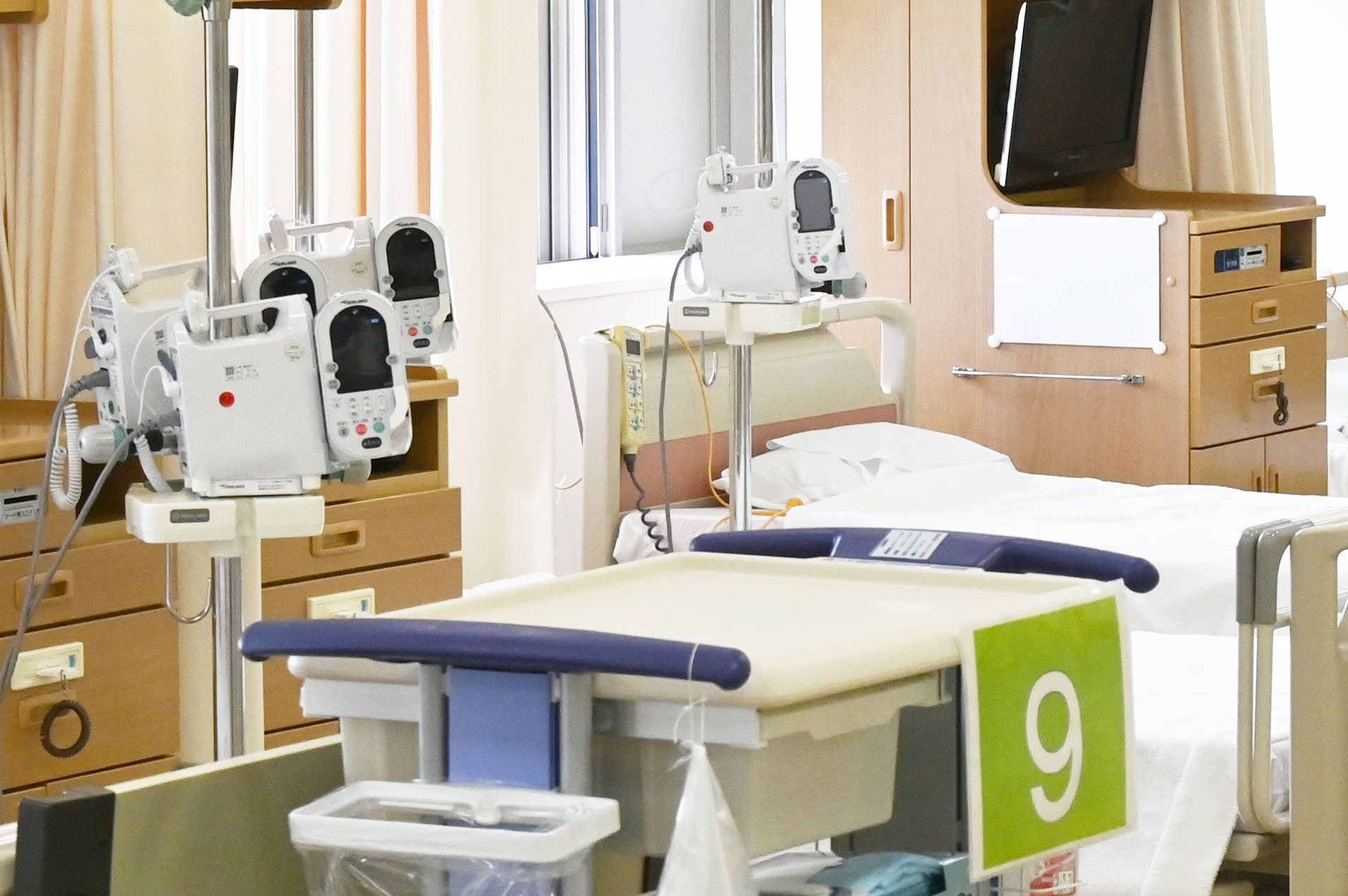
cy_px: 130
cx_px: 1515
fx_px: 6286
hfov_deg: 12.0
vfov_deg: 8.1
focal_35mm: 168
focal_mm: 53
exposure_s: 1/320
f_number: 9
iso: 1600
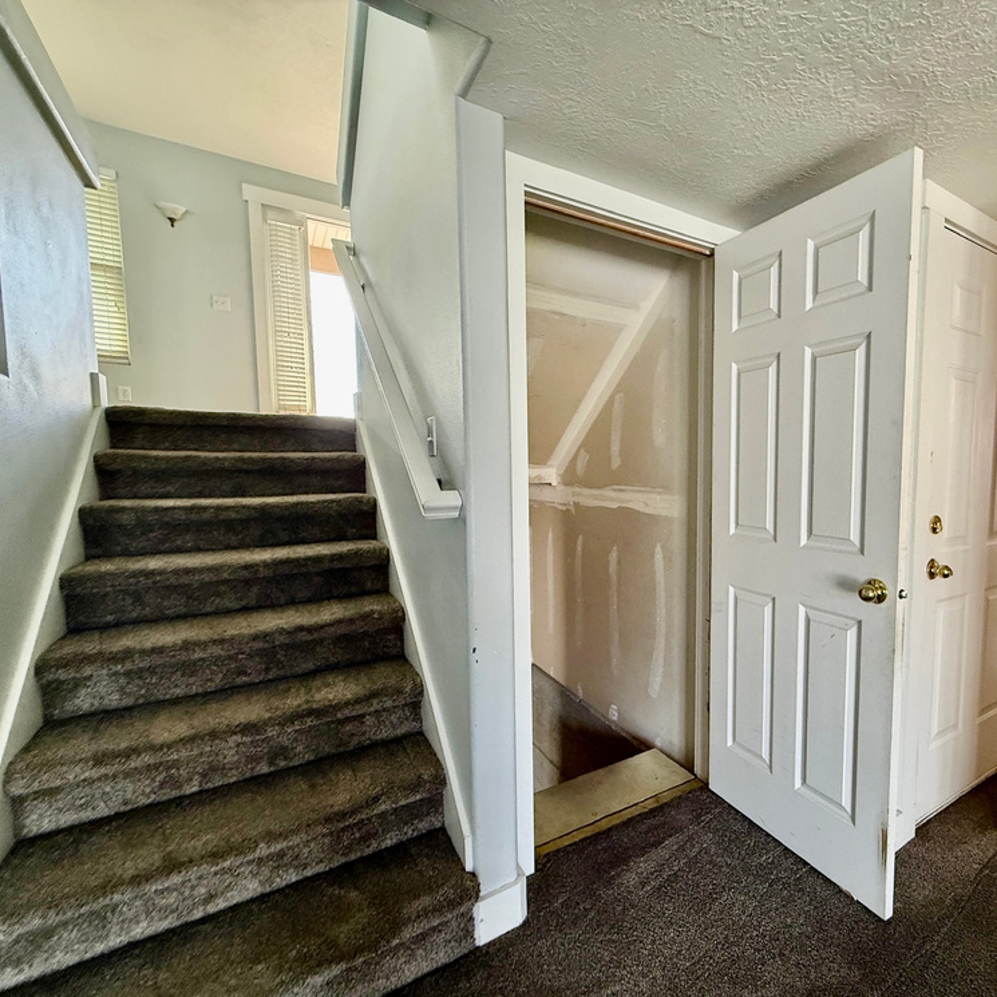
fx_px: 554
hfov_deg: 81.2
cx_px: 662
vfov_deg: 84.0
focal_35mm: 17
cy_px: 511
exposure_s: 1/120
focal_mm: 2.22
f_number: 2.2
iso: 400
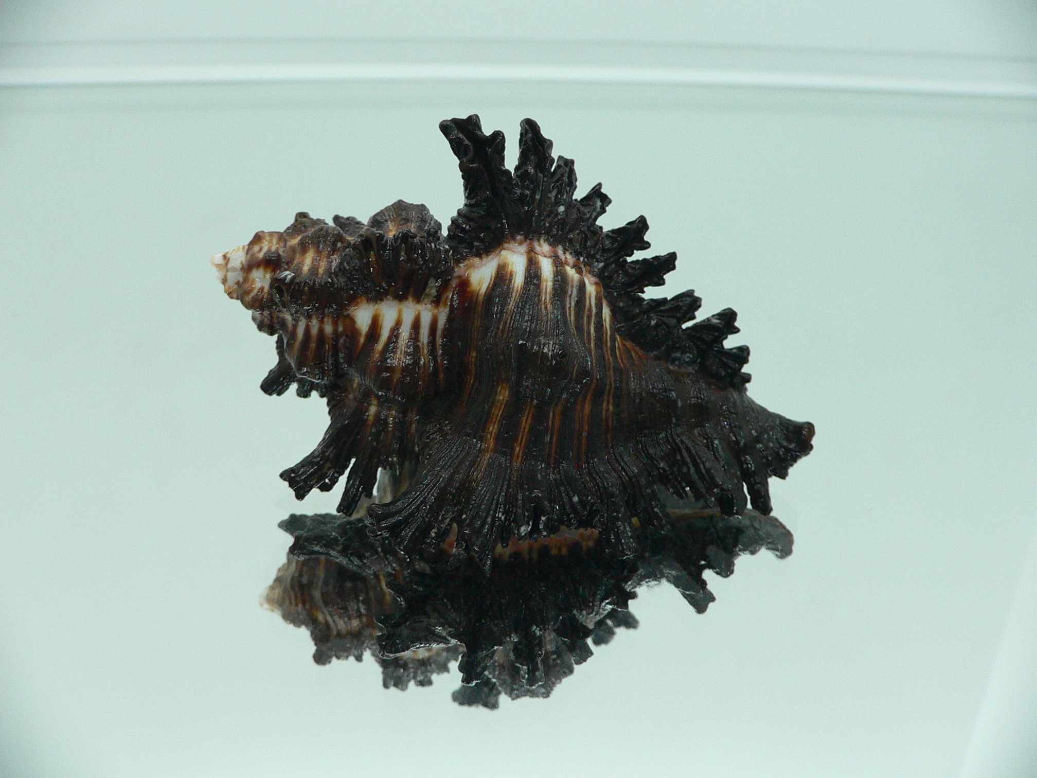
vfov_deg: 40.7
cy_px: 389
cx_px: 518
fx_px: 1049
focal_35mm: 35
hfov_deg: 52.6
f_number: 2.8
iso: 150
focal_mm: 4.6
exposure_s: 1/60
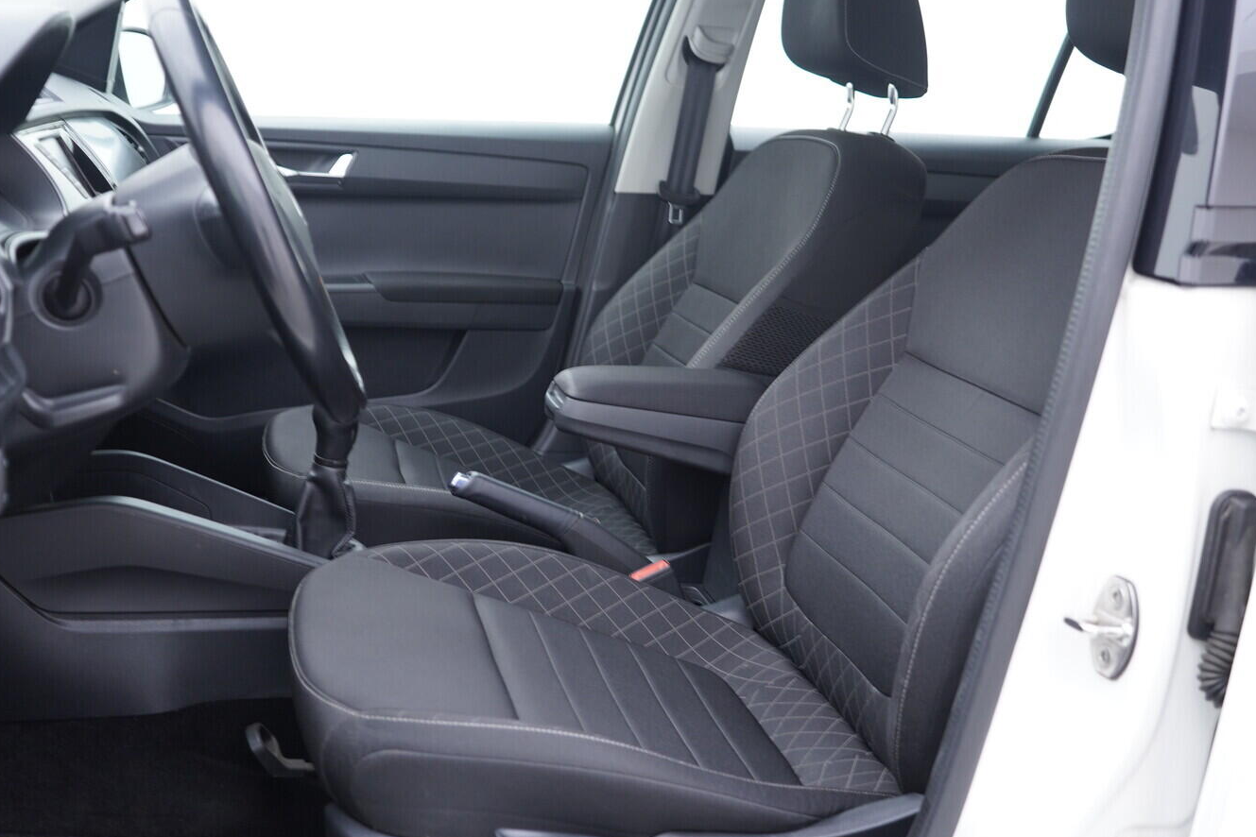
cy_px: 413
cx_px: 640
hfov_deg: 49.6
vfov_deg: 34.2
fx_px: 1361
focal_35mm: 39
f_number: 2.8
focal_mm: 24
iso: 250
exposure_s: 1/40
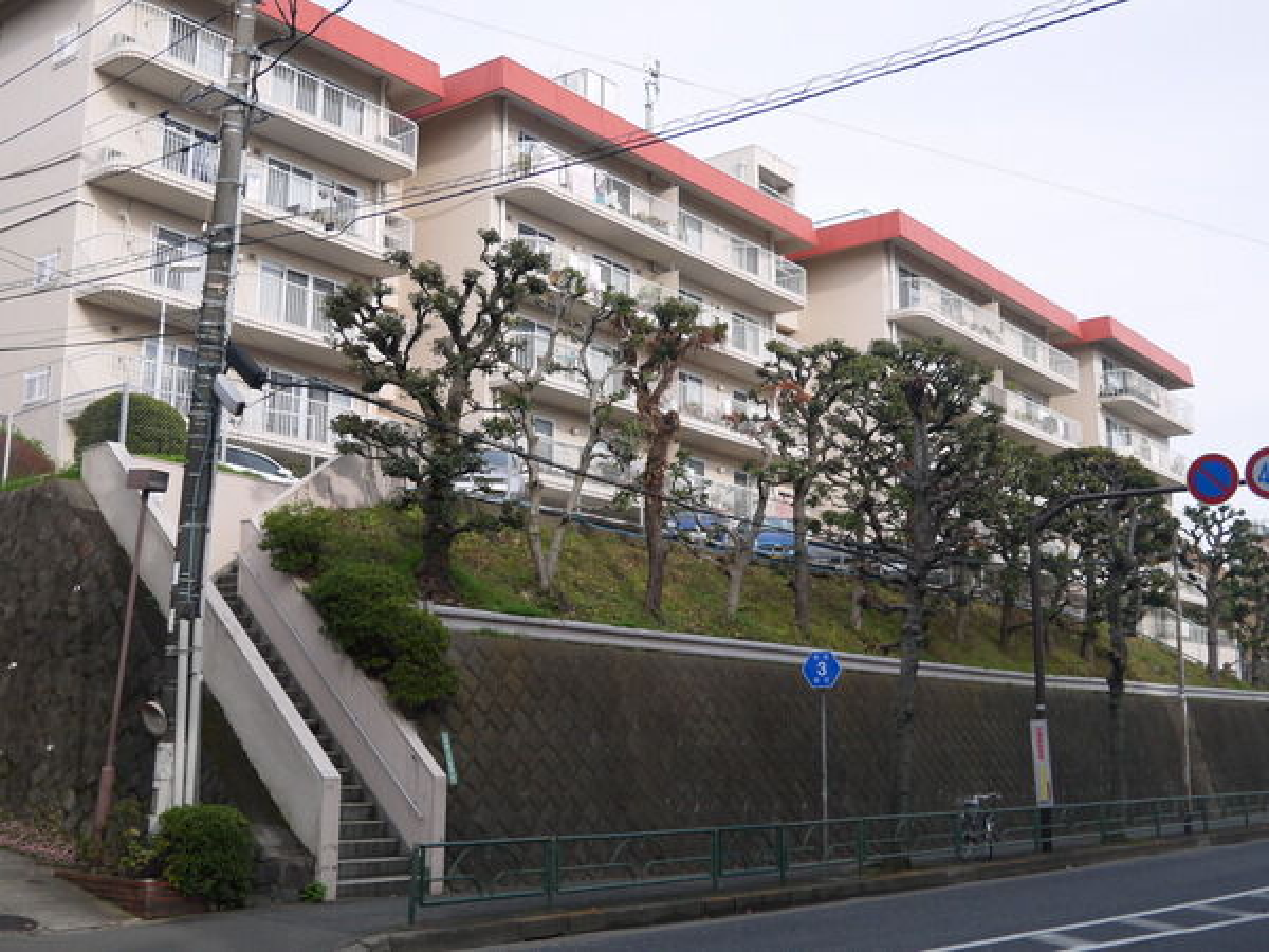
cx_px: 634
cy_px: 476
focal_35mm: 39
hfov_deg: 47.9
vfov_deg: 36.8
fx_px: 1430
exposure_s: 1/1000
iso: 160
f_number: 3.5
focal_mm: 14
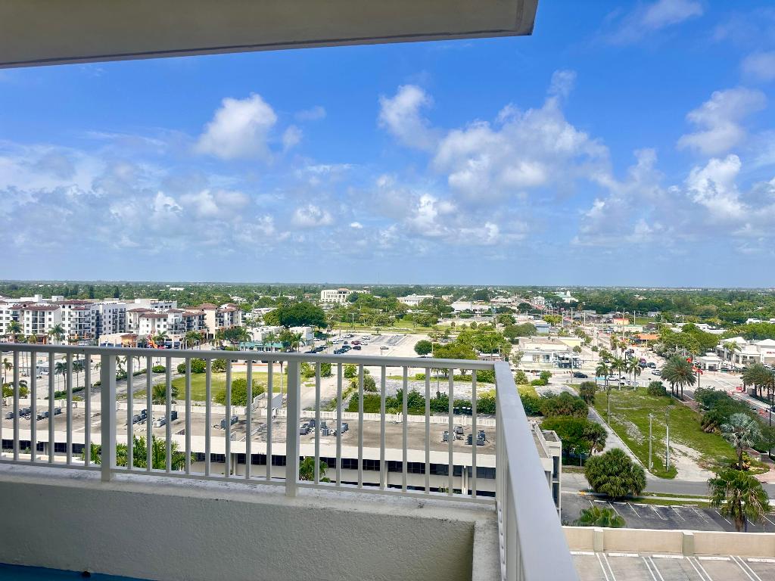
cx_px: 388
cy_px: 290
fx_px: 537
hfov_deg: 71.6
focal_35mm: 24
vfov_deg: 56.8
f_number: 1.78
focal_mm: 6.86
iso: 80
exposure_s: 1/3155
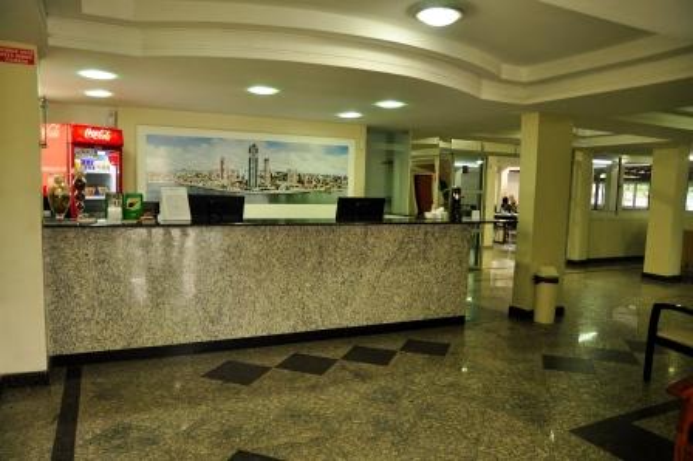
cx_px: 346
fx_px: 490
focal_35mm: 26
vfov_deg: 50.3
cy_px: 230
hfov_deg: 70.5
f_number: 2.8
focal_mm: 17
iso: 640
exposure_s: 1/60
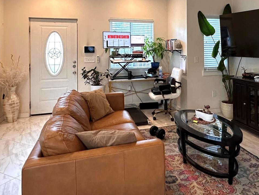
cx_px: 171
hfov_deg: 58.7
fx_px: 224
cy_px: 49
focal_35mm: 30
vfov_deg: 45.2
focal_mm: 2.22
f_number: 2.2
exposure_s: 1/120
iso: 320
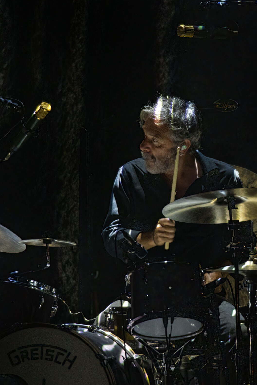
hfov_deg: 1.4
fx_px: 10405
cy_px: 193
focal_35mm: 972
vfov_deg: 2.1
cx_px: 195
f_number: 6.3
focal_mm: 600
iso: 4000
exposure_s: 1/160
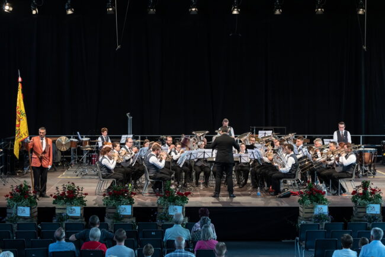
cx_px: 192
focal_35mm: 86
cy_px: 128
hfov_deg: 23.7
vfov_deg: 15.9
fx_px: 919
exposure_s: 1/125
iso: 4000
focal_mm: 86
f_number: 8
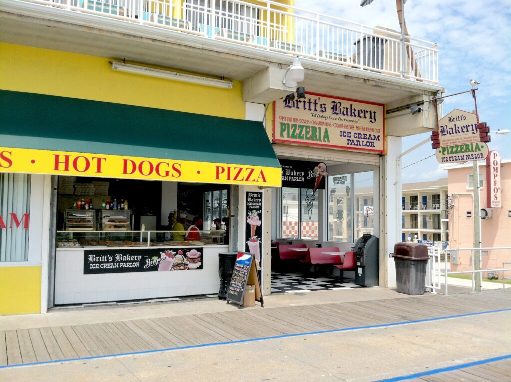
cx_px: 256
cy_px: 191
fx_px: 516
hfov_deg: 52.7
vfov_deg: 40.6
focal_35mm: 35
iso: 80
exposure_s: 1/1304
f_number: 2.8
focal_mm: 3.85
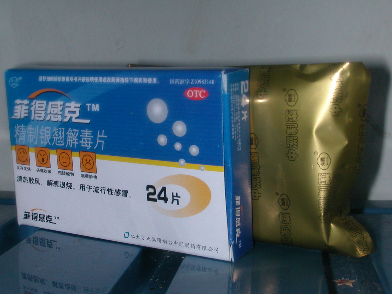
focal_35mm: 58
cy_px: 147
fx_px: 657
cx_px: 196
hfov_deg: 33.2
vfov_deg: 25.2
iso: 100
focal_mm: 8.9
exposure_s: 1/59.9
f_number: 5.6
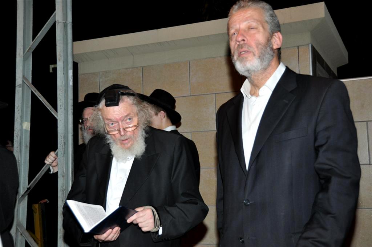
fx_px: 480
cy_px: 124
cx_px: 186
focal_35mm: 46
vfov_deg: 28.9
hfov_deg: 42.4
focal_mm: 31
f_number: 4
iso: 800
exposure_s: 1/60
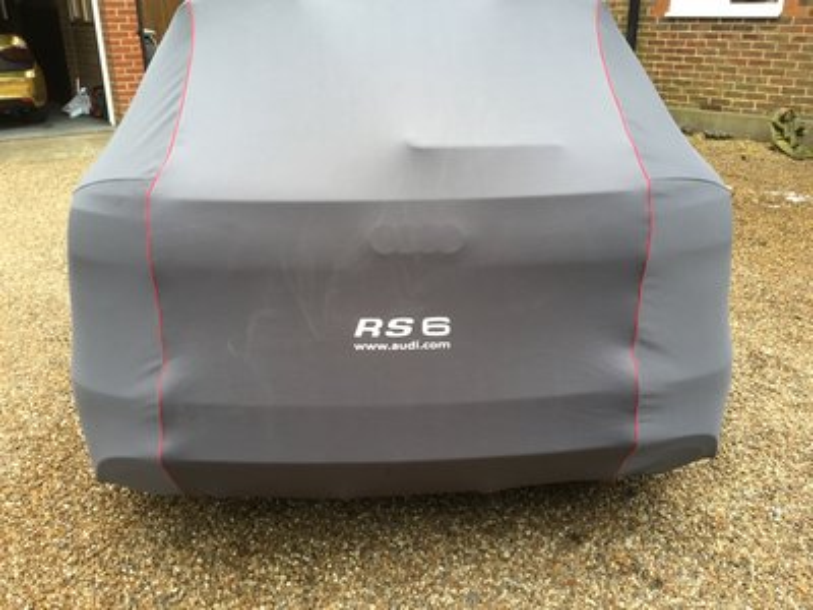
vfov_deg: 45.4
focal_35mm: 31
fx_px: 728
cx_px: 406
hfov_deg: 58.4
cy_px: 305
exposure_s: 1/100
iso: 25
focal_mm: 3.3
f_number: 2.4
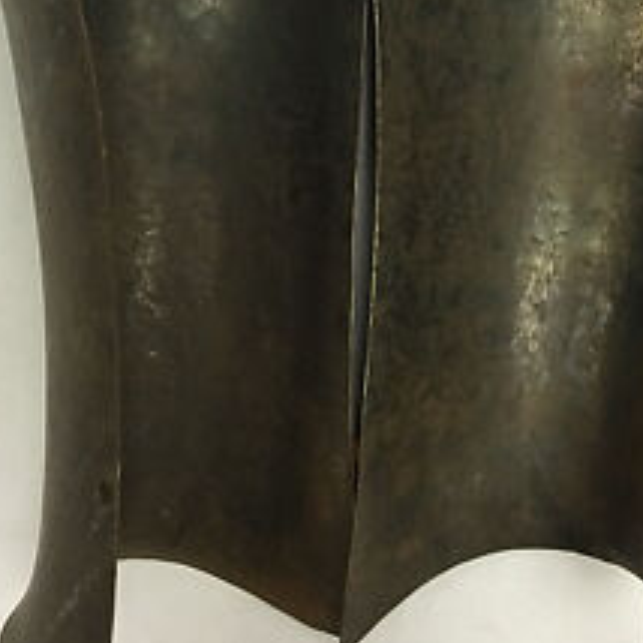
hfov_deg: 24.0
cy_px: -45
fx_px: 1513
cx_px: 370
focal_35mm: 72
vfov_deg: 22.7
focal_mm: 4.15
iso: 80
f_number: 2.2
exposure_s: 1/30
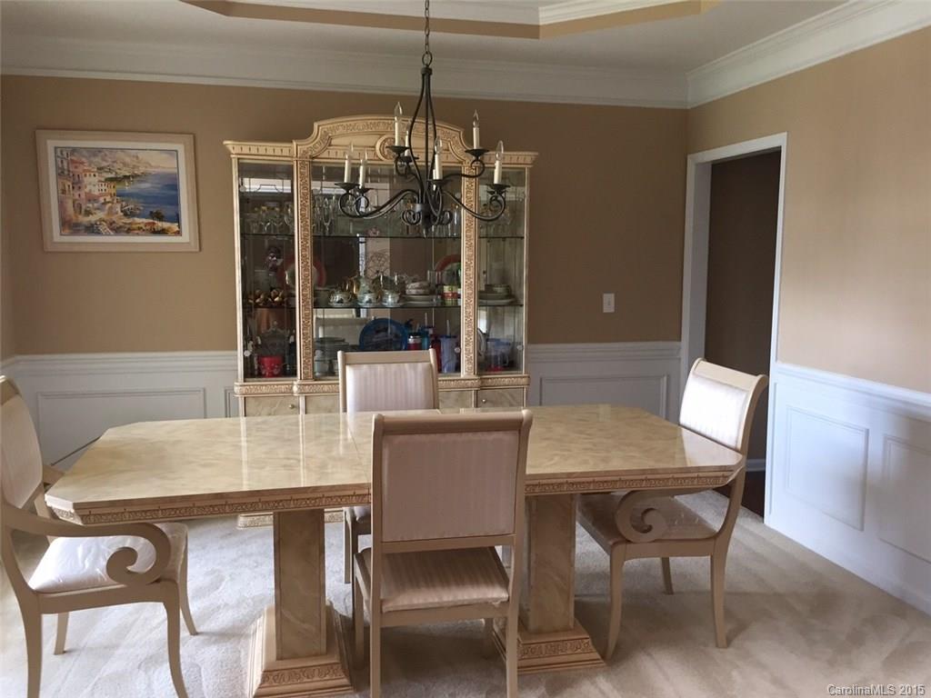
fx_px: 780
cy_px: 349
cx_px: 466
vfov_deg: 48.2
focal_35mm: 29
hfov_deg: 61.7
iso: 80
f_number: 2.2
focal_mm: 4.15
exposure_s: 1/30
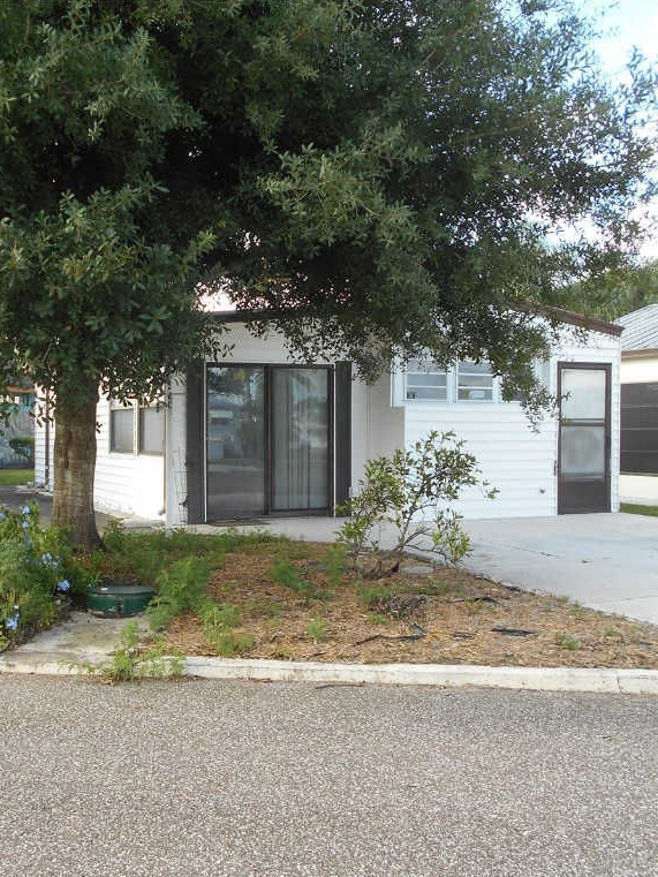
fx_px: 887
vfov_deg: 52.6
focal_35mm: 35
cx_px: 206
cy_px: 440
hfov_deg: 40.1
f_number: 3.2
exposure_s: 1/160
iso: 80
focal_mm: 4.6
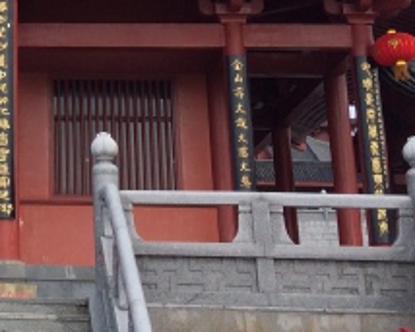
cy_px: -126
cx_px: -111
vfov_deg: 13.8
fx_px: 1301
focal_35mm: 106
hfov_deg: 17.1
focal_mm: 4.15
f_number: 2.2
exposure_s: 1/1244
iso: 32
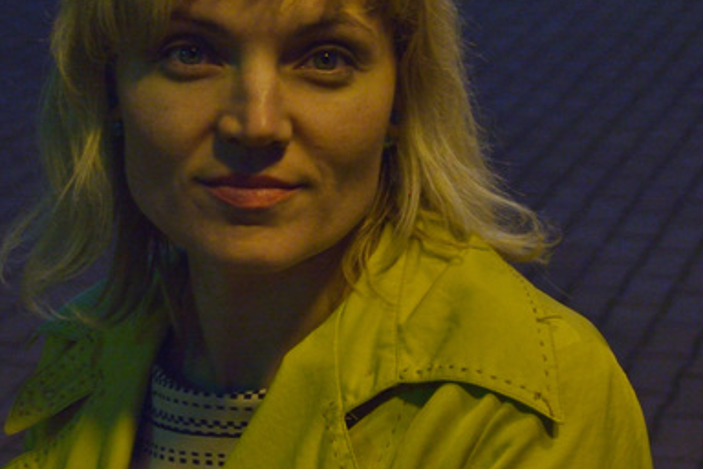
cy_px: 173
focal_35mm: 137
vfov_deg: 10.0
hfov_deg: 15.0
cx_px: 269
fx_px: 2675
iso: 1250
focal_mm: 48
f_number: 5.6
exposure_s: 1/60
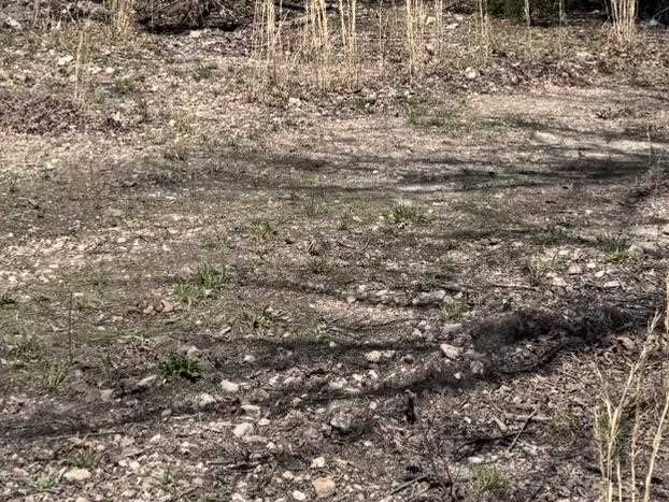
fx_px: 1527
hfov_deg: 24.7
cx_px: 336
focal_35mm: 79
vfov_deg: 17.8
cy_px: -104
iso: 80
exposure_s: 1/4049
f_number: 1.78
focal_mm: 6.76
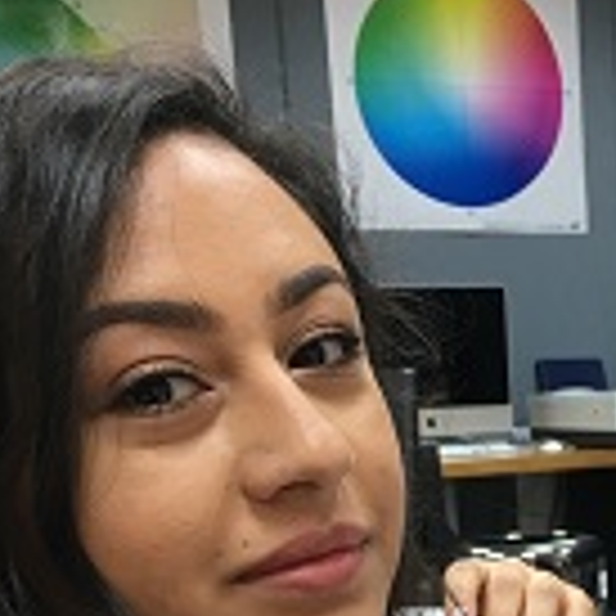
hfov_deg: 22.2
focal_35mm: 75
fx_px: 1510
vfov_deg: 21.6
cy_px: 706
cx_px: 616
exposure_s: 1/30
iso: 64
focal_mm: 4.15
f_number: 2.2
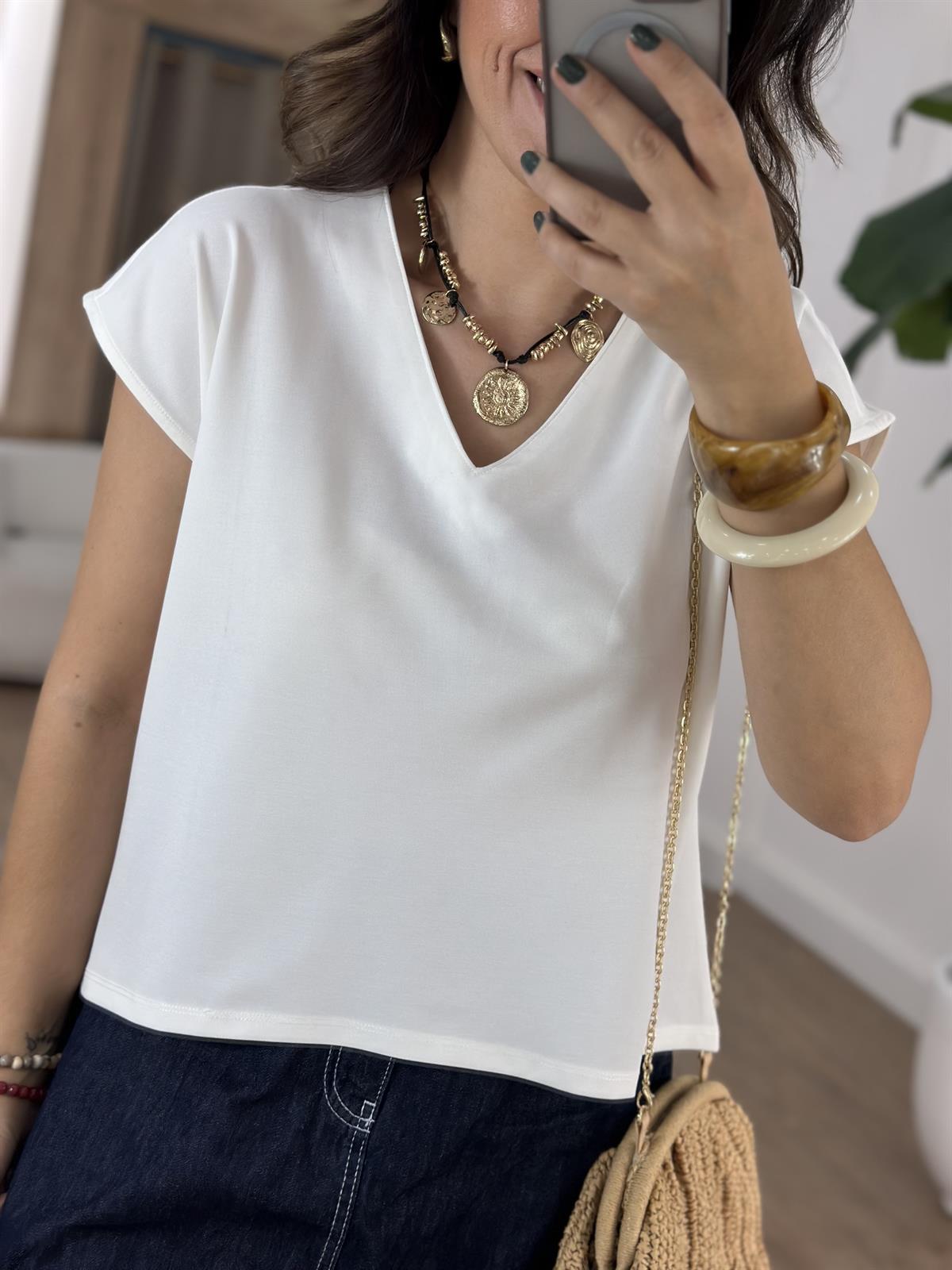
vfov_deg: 39.7
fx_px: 1760
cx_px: 476
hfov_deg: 30.3
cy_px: 635
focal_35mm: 48
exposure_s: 1/489
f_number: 1.78
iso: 80
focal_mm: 6.86
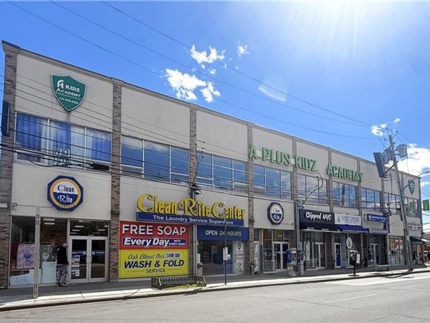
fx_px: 211
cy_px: 162
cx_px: 215
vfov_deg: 74.7
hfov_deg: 91.0
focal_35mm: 17
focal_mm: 2.22
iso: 50
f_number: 2.2
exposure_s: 1/2024
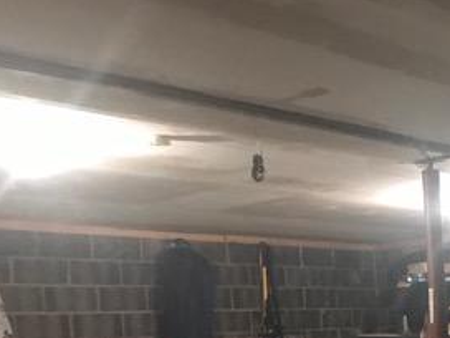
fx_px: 858
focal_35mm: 66
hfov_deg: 26.5
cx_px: 521
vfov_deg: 21.2
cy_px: 363
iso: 100
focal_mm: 3.99
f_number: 1.8
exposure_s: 1/5
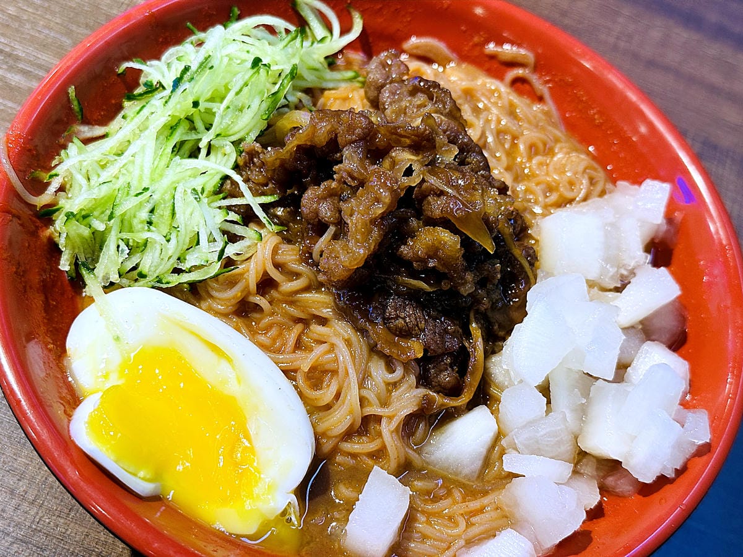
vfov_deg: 30.3
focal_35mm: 48
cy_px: 278
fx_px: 1030
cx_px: 372
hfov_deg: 39.7
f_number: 1.78
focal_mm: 6.86
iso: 100
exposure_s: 1/60
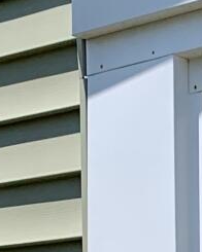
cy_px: 582
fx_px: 1547
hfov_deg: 6.6
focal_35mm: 207
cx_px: 649
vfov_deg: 8.6
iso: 25
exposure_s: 1/1812
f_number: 1.8
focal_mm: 4.25
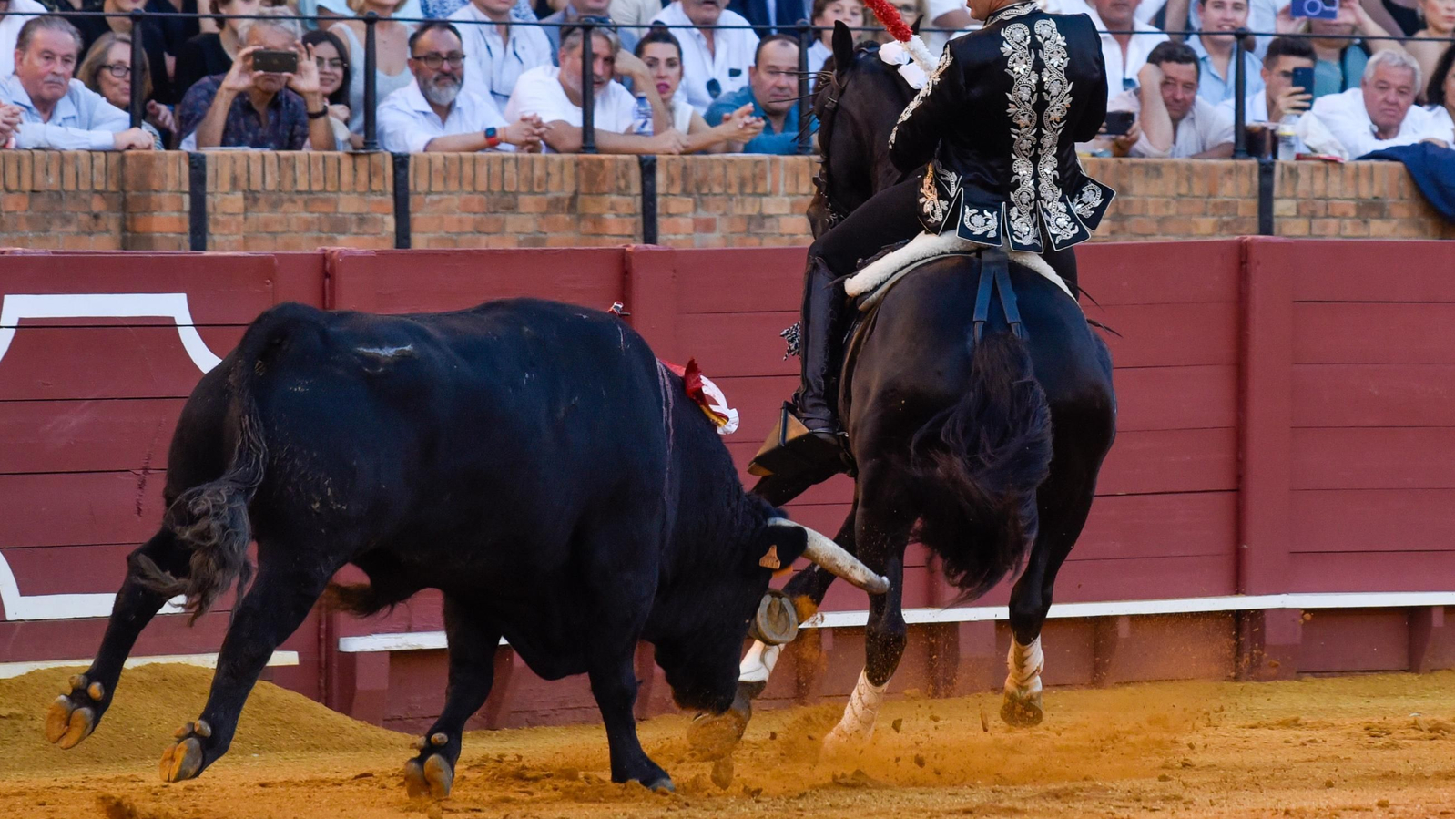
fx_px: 8102
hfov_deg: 10.3
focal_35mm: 210
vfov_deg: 5.8
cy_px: 365
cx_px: 728
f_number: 4
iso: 1600
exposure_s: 1/800
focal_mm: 200
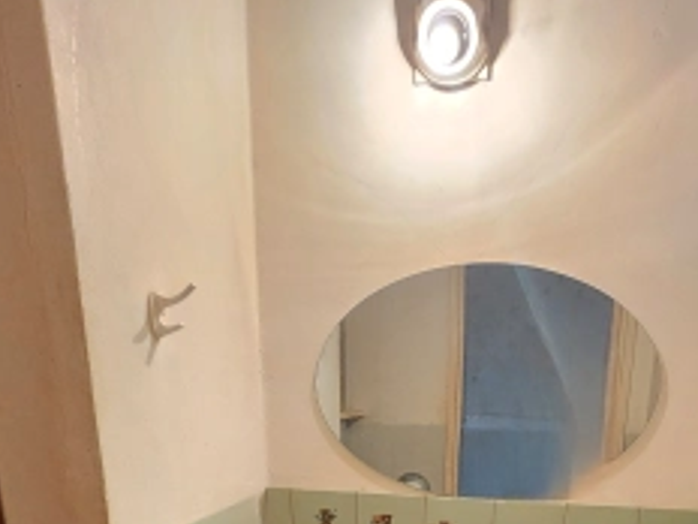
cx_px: 409
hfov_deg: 52.4
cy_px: 666
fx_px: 706
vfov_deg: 32.0
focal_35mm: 35
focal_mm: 2.2
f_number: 2.2
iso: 320
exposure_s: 1/50.3
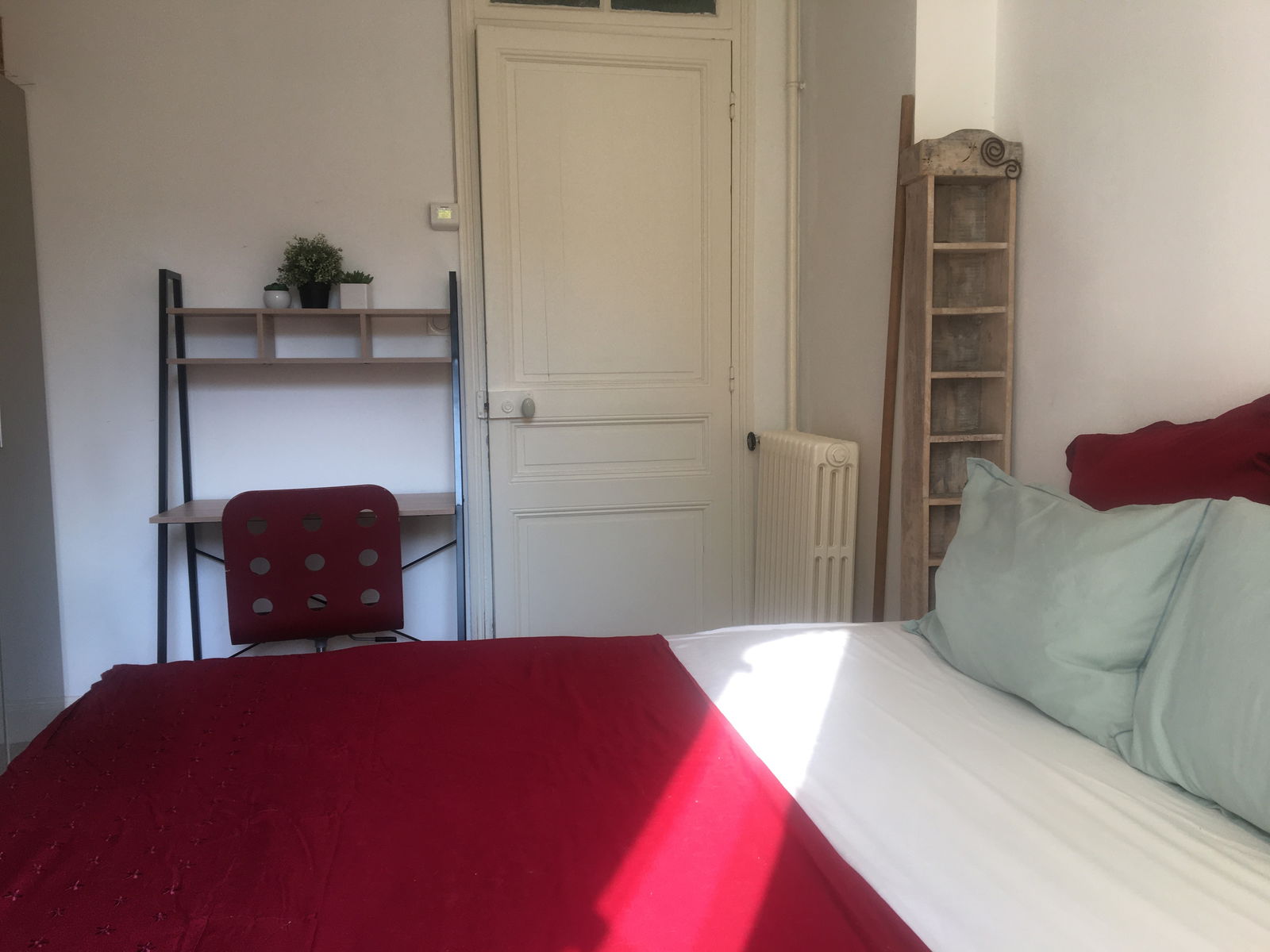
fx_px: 1064
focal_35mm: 29
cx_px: 635
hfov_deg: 61.7
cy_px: 476
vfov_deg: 48.2
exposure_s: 1/50
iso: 32
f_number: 2.2
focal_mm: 4.15
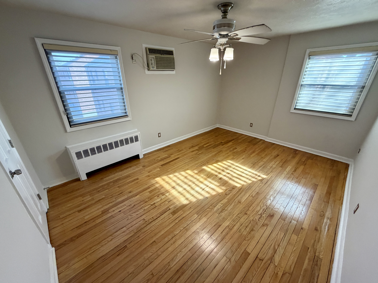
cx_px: 189
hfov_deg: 102.1
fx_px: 153
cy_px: 142
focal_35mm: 14
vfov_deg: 85.7
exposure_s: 1/120
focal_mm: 2.22
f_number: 2.2
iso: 200
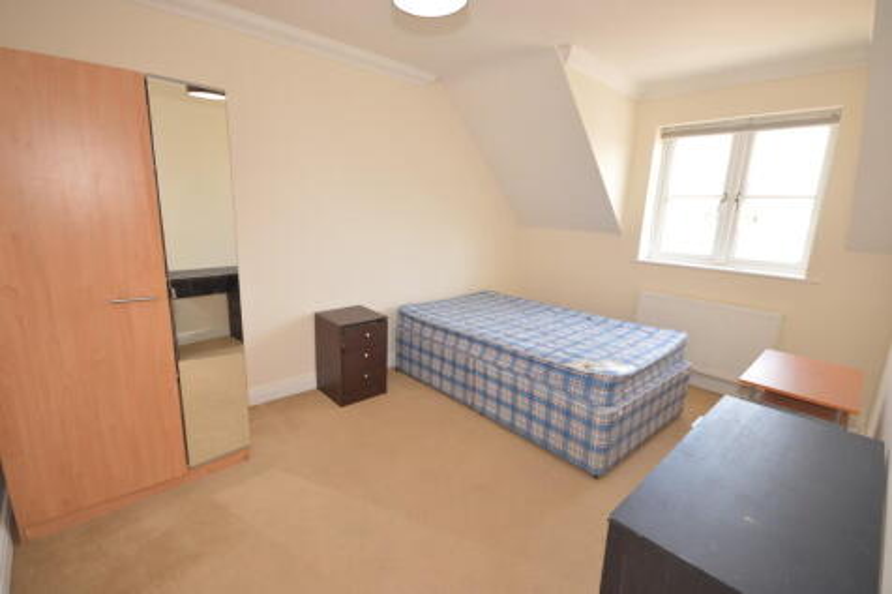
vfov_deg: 77.3
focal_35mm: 15
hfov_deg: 100.4
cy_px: 297
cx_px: 446
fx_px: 372
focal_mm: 10
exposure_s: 1/60
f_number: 4
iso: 400
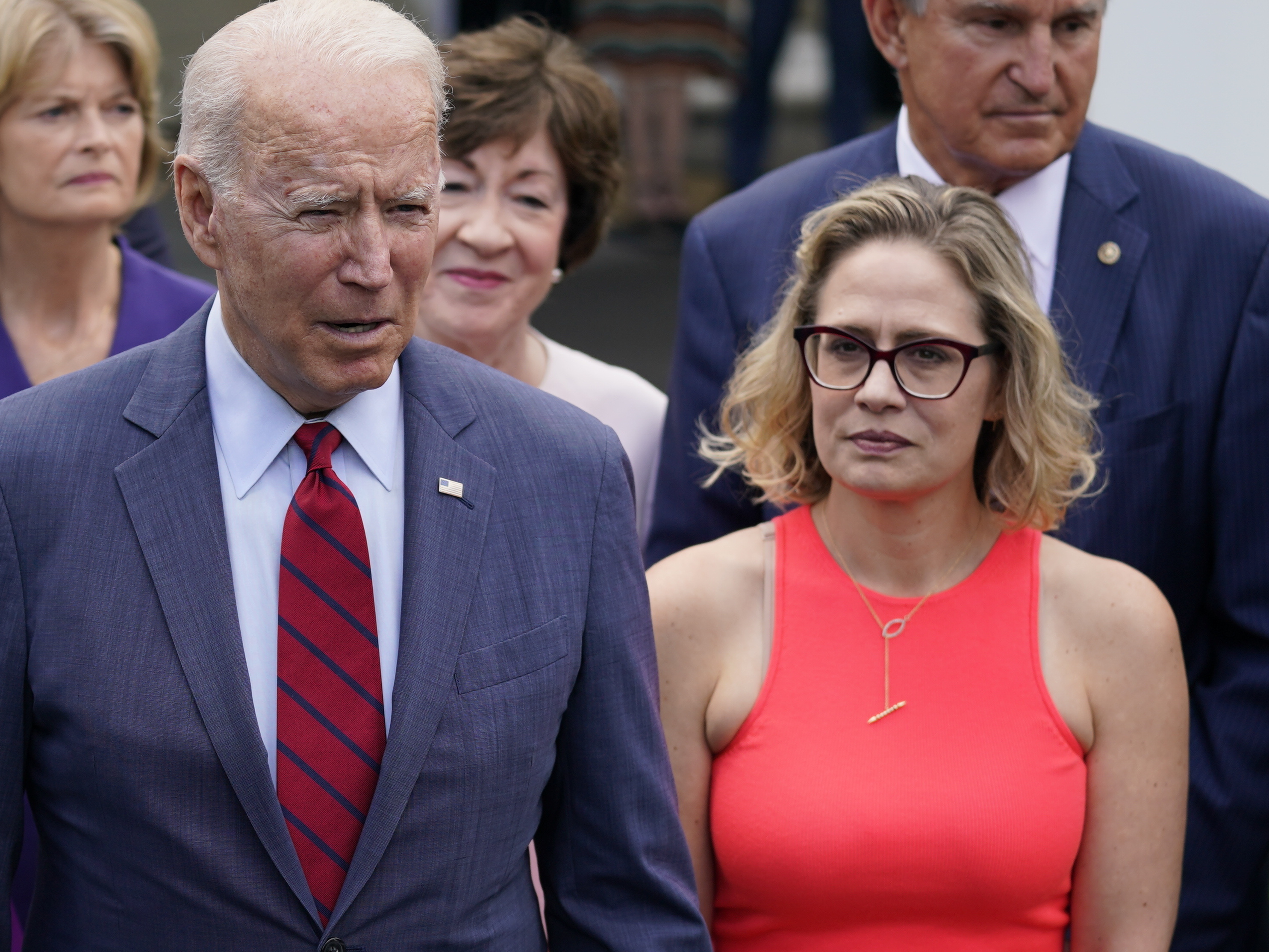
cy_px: 693
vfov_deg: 10.9
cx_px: 300
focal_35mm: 136
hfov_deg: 14.4
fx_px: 4986
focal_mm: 70
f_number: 2.8
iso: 200
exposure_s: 1/1600
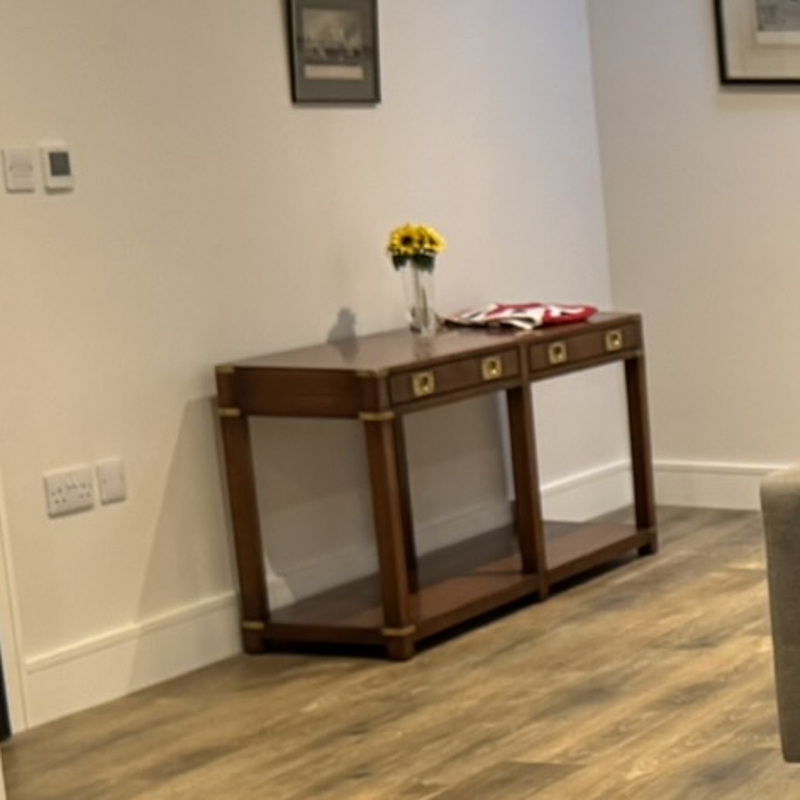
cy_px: 732
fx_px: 2406
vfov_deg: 18.5
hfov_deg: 16.8
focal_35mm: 92
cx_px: 1263
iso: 320
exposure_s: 1/50
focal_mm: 6.76
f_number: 1.78
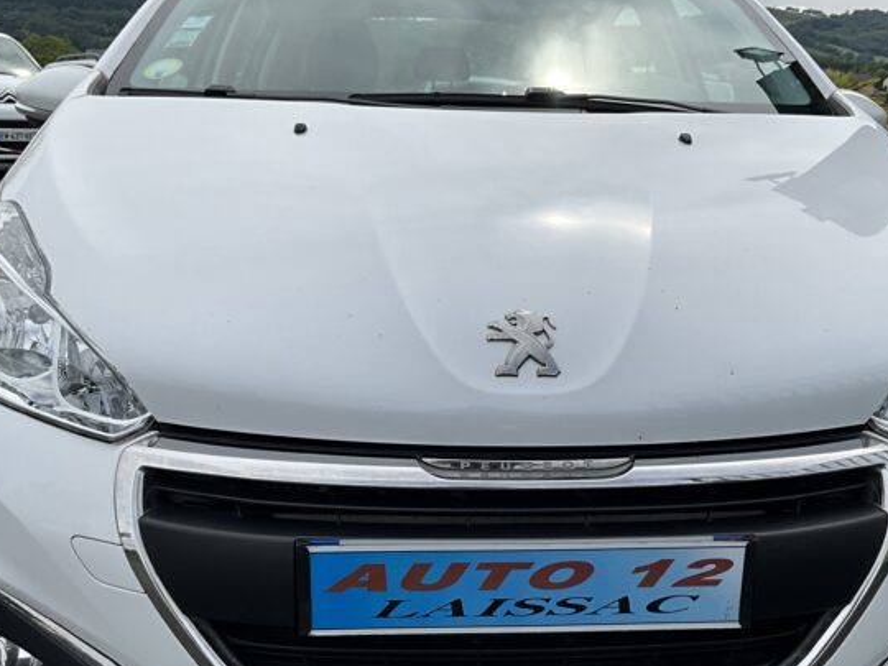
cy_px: 474
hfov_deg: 43.8
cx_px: 503
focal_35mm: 43
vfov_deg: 33.1
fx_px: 1103
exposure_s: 1/2667
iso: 25
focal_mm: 3
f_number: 1.8
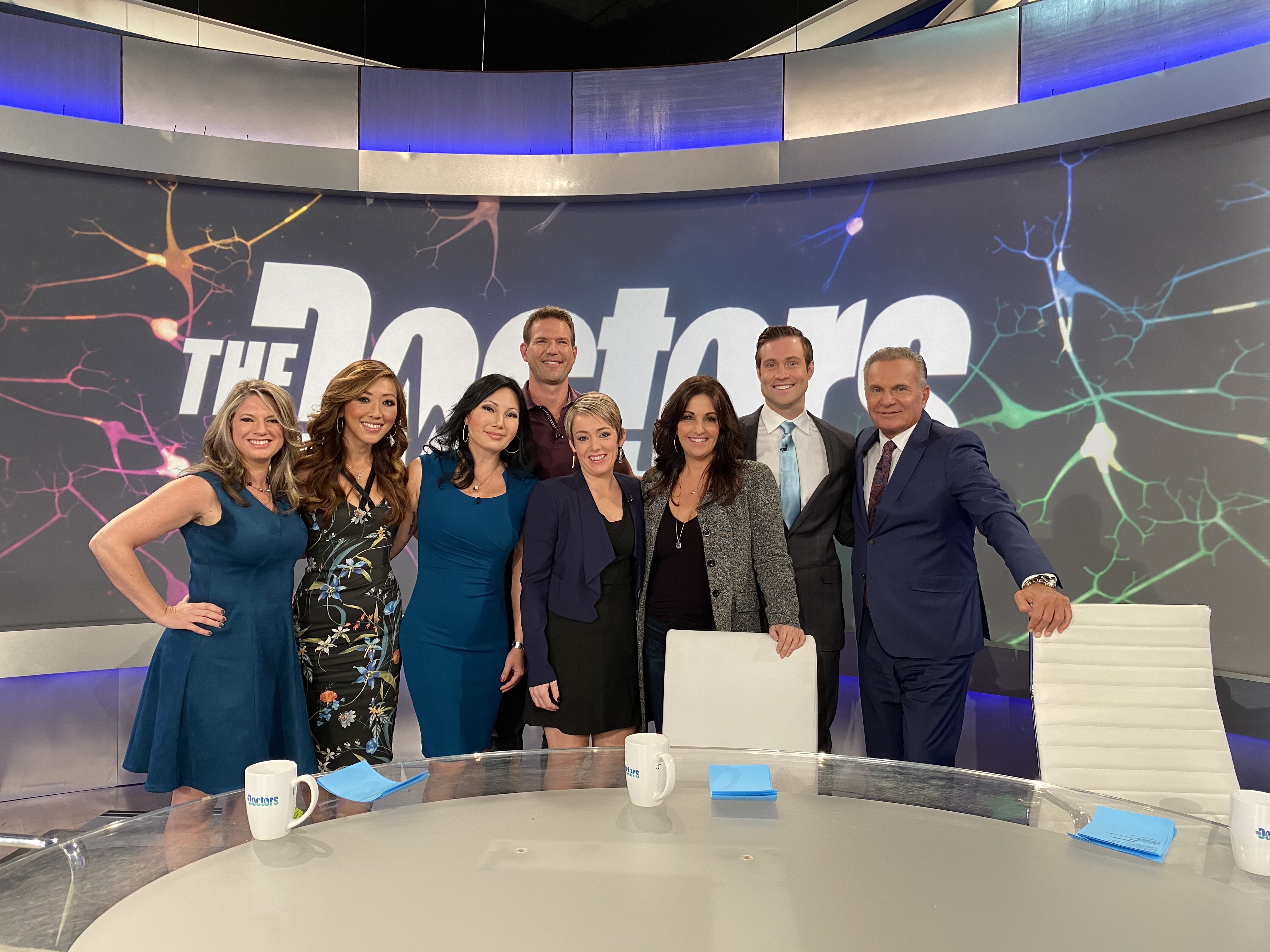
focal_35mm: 26
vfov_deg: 53.1
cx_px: 635
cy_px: 476
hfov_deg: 67.3
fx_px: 954
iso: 125
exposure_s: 1/60
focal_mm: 4.25
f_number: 1.8
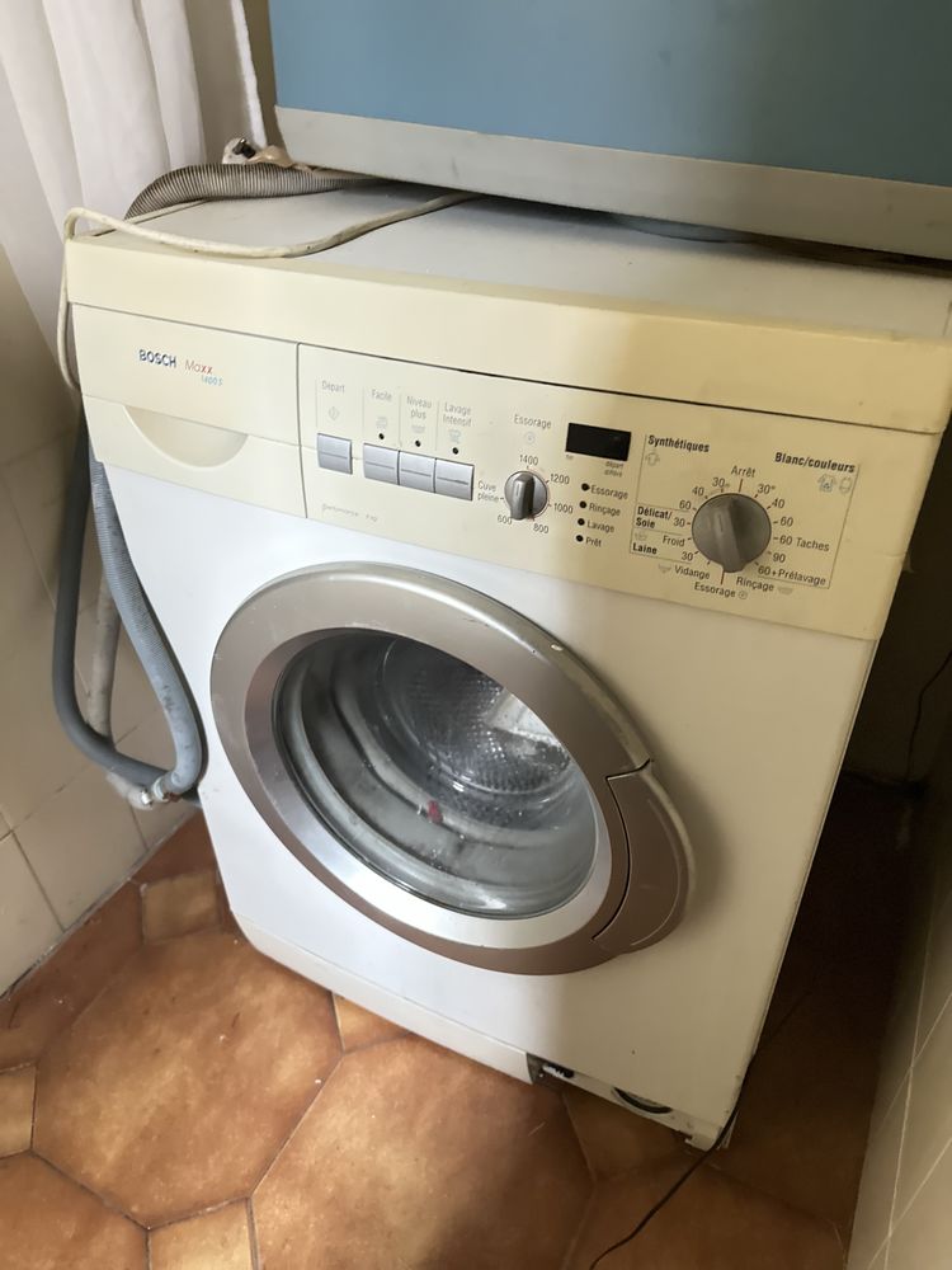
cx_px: 476
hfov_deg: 56.8
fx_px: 880
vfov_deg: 71.6
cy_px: 635
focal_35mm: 24
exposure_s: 1/22
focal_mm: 6.86
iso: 2000
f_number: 1.78
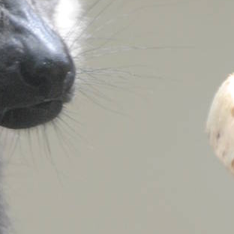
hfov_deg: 1.3
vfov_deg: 1.3
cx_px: -3
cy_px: 218
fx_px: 10011
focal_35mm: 1309
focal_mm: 200
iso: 720
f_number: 5.6
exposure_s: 1/500
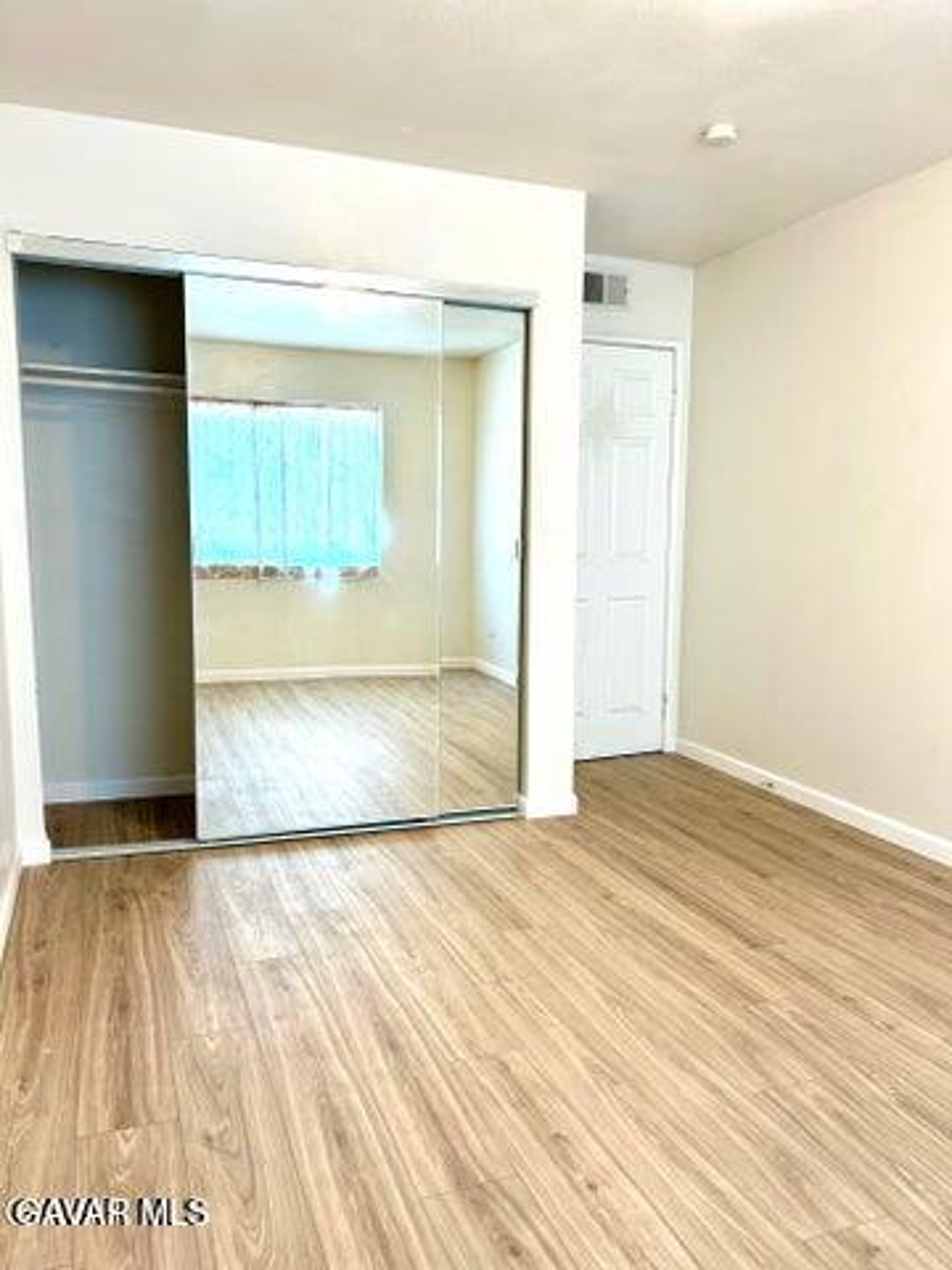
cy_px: 635
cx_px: 476
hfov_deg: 53.1
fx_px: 953
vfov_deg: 67.3
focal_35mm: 26
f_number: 1.5
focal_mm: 5.7
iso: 64
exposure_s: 1/60
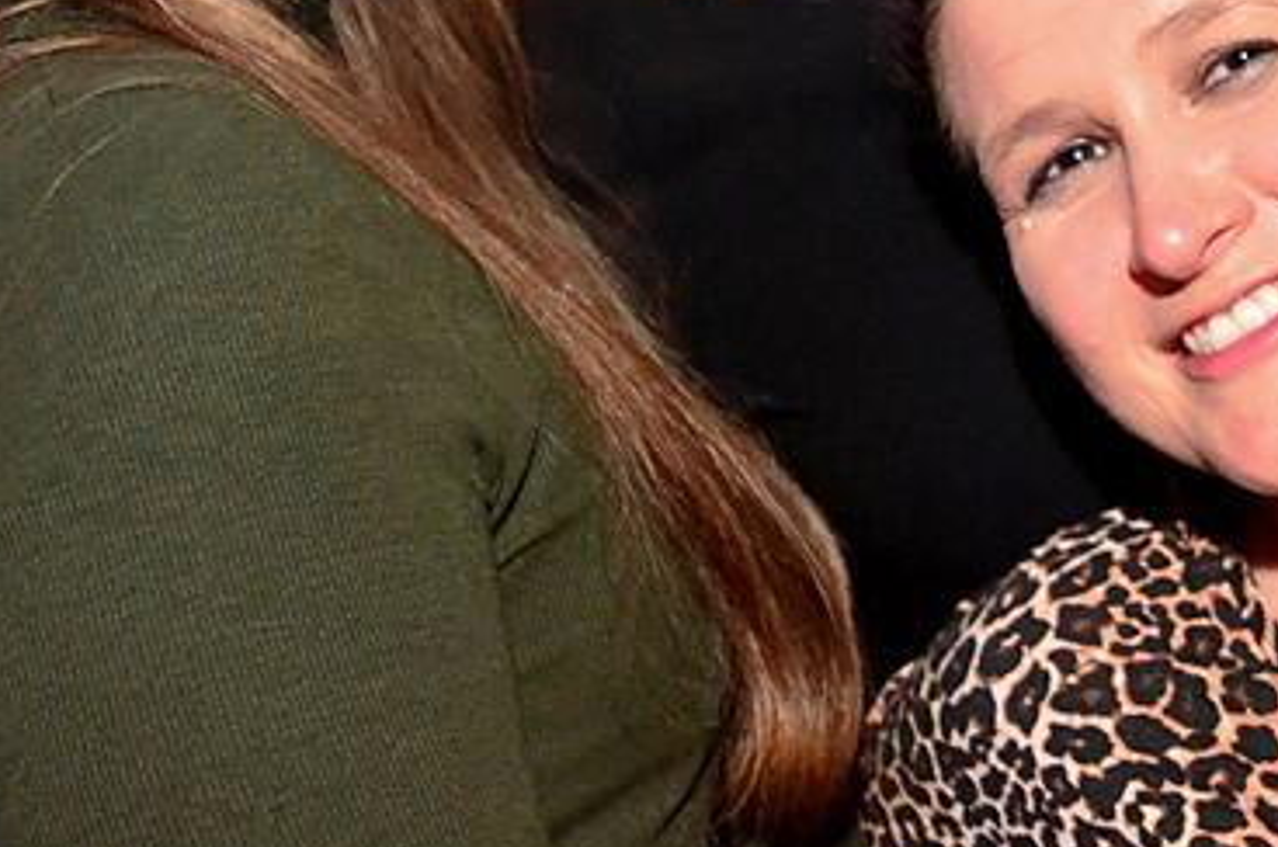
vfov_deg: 15.0
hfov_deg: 21.9
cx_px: 1400
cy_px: -139
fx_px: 3119
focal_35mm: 88
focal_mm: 20
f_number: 5.6
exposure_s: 1/10
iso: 3200
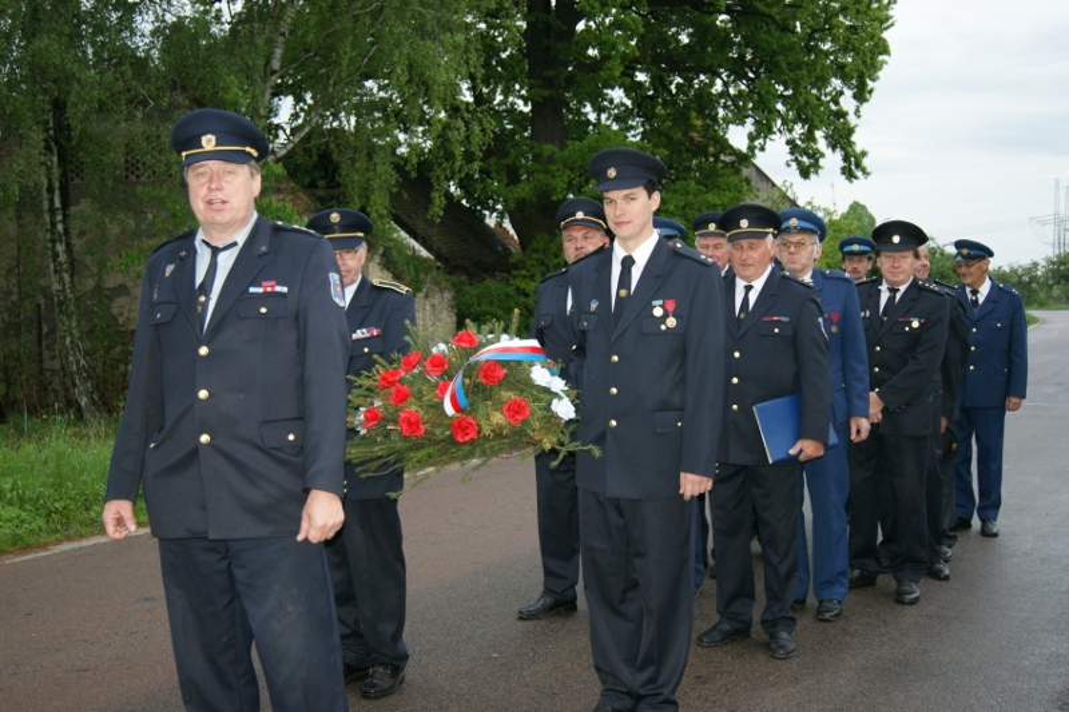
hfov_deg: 46.4
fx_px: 1247
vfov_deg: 31.9
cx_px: 534
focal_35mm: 42
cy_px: 356
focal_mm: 28
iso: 400
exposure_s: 1/60
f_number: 4.5
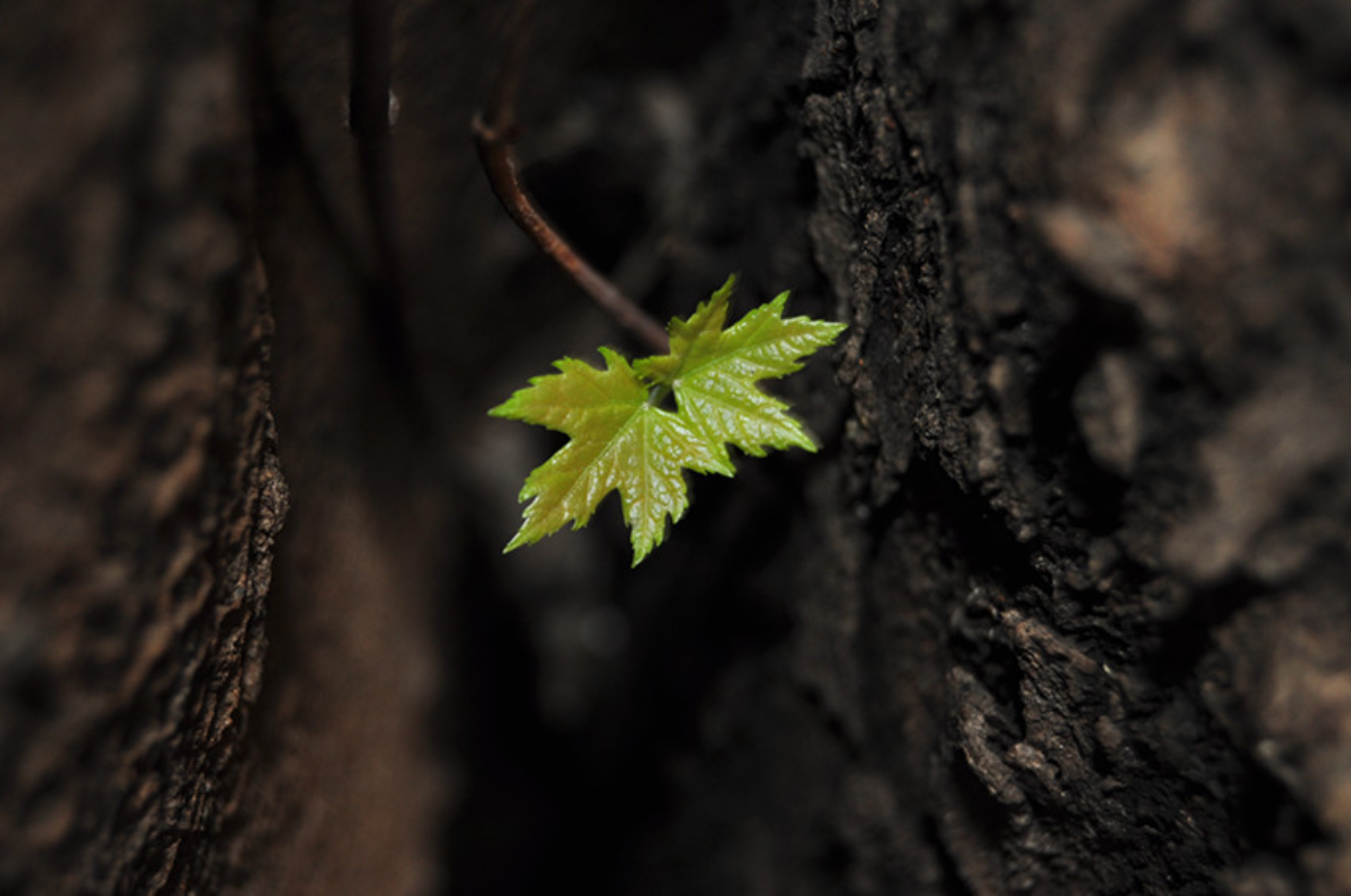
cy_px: 448
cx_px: 676
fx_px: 3091
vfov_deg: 16.5
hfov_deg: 24.7
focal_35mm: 82
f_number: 5.6
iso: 250
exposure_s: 1/8
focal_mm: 55
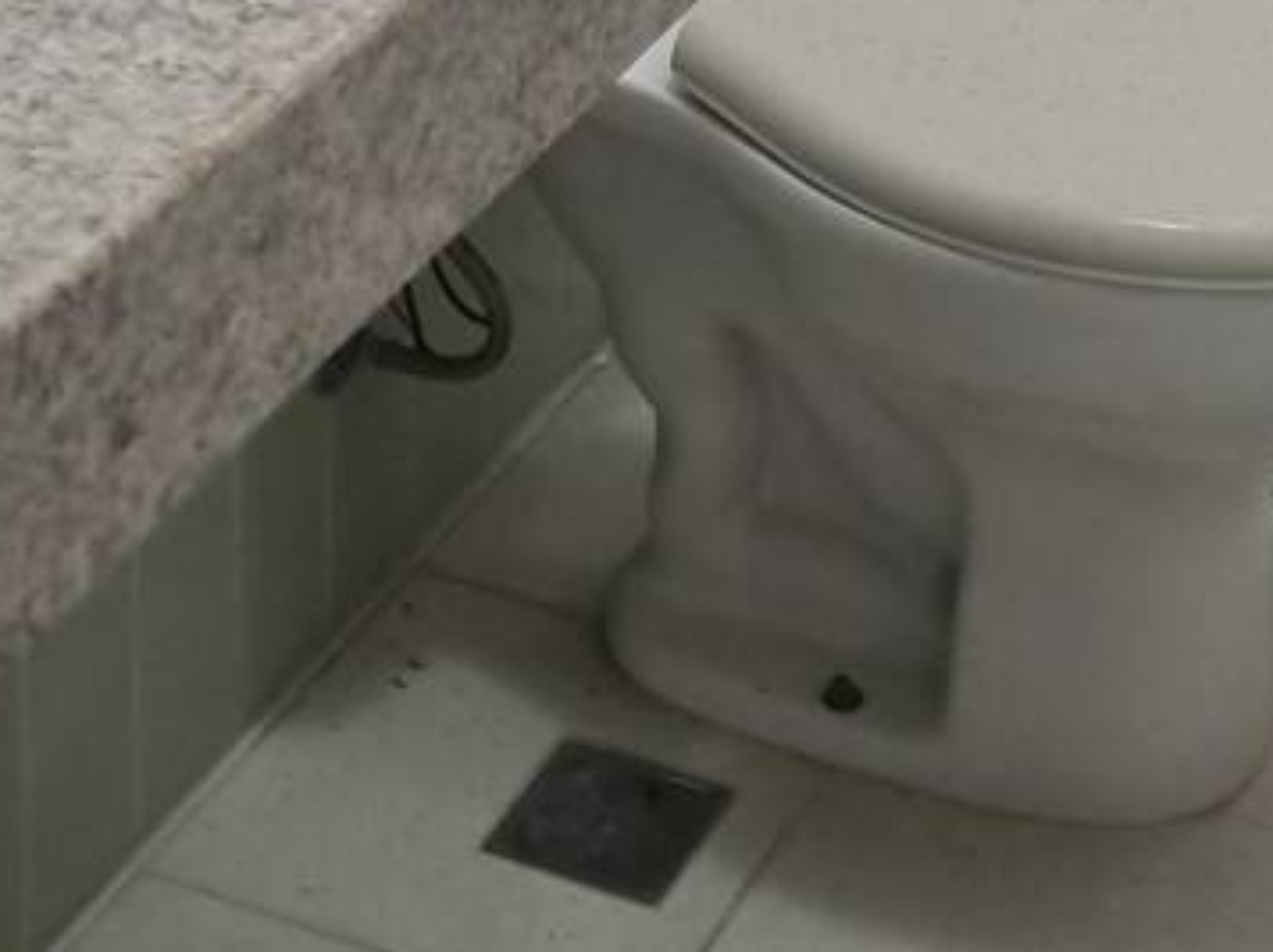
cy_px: -895
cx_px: 806
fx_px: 3857
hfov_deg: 18.7
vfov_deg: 12.5
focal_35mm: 105
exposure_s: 1/60
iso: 160
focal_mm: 5.4
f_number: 1.8
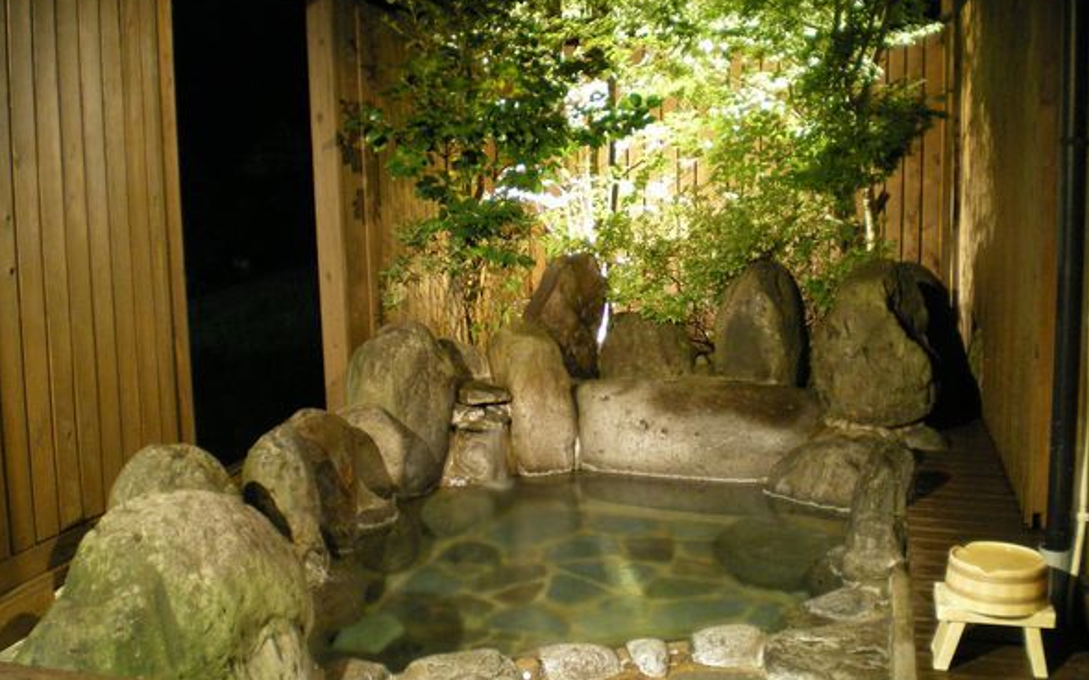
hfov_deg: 48.2
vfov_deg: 31.2
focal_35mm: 41
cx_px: 553
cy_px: 331
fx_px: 1217
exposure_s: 4
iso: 400
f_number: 3.1
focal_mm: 6.3
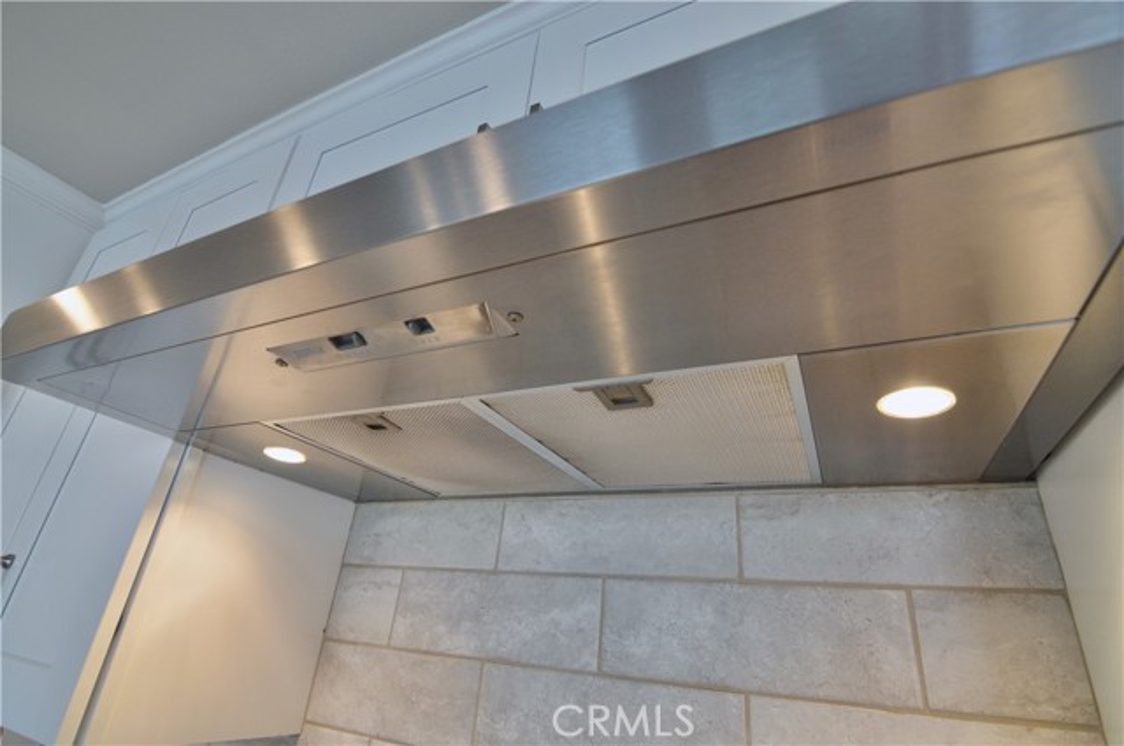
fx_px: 515
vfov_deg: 71.9
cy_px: 373
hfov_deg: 95.1
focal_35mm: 16
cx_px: 562
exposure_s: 1/100
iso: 400
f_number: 5
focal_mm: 11
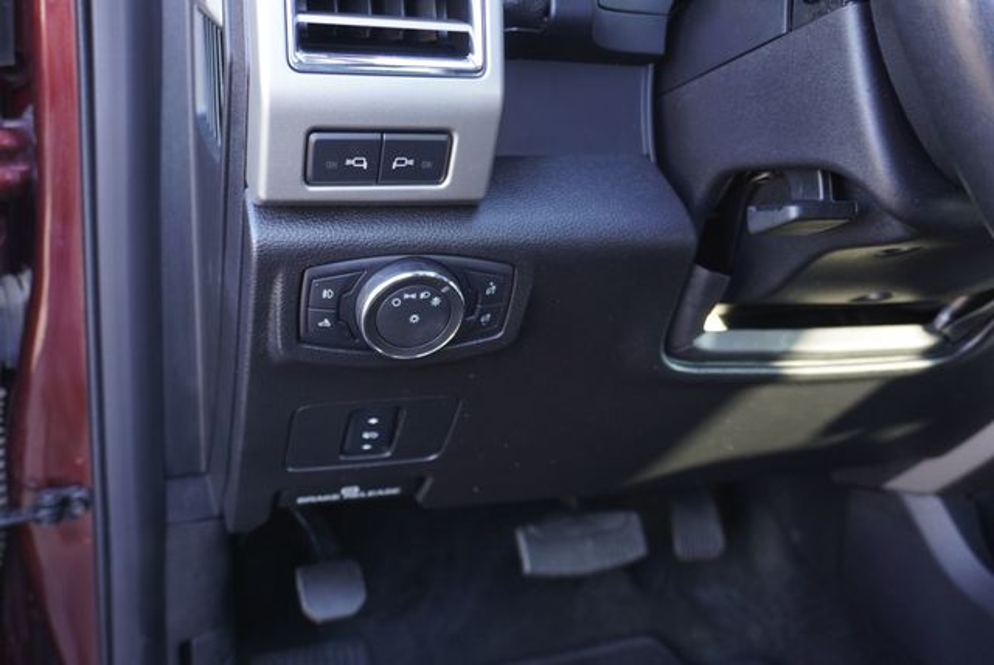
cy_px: 332
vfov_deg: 40.0
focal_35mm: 33
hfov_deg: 57.2
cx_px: 497
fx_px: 912
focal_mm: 22
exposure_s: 1/60
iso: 500
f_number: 4
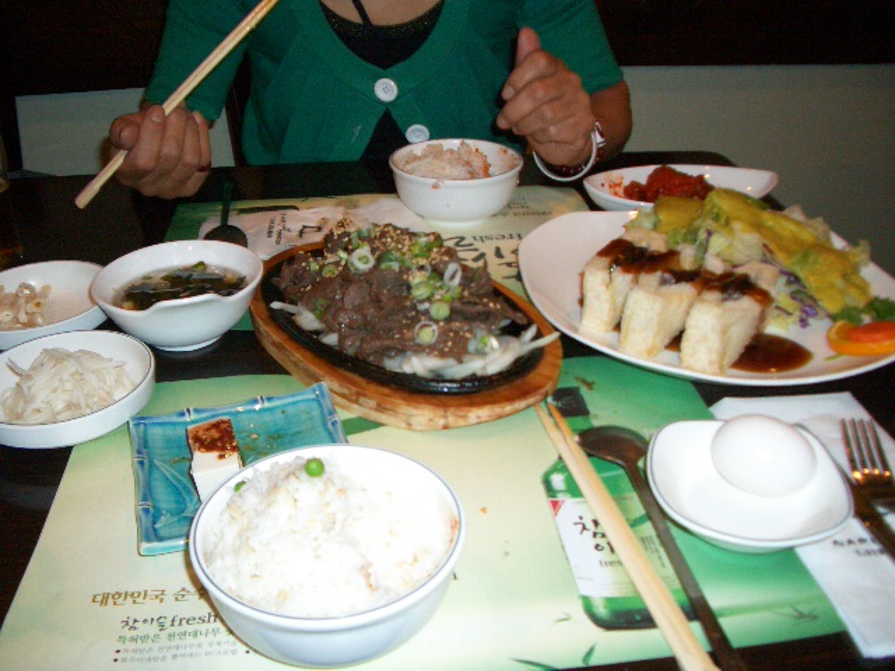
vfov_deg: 40.7
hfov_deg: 52.6
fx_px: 905
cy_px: 336
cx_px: 448
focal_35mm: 35
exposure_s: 1/60
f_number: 2.6
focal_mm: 5.8
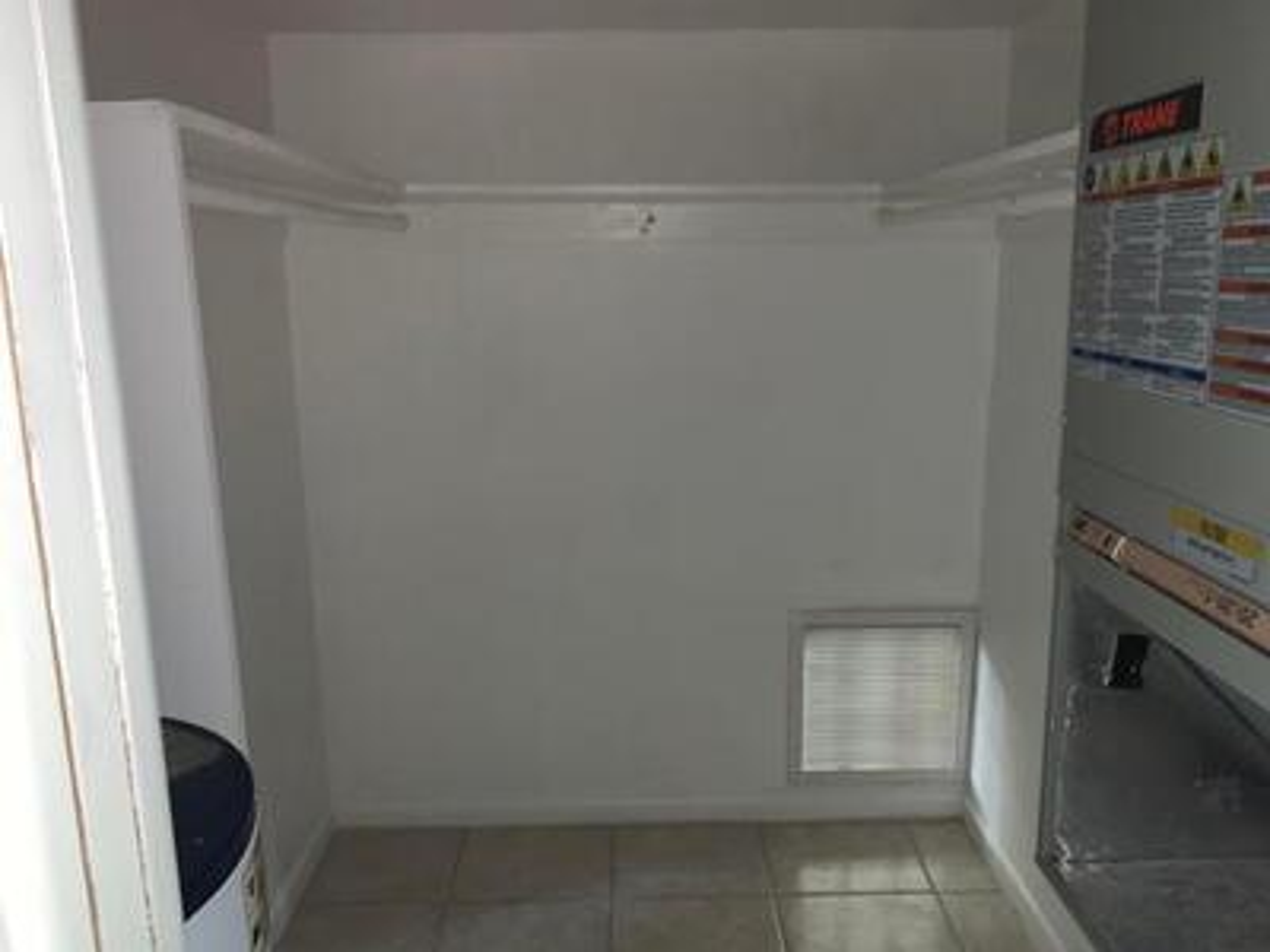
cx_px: 635
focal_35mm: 26
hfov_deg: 67.3
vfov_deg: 53.1
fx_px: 954
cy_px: 476
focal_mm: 4.25
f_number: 1.8
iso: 64
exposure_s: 1/4
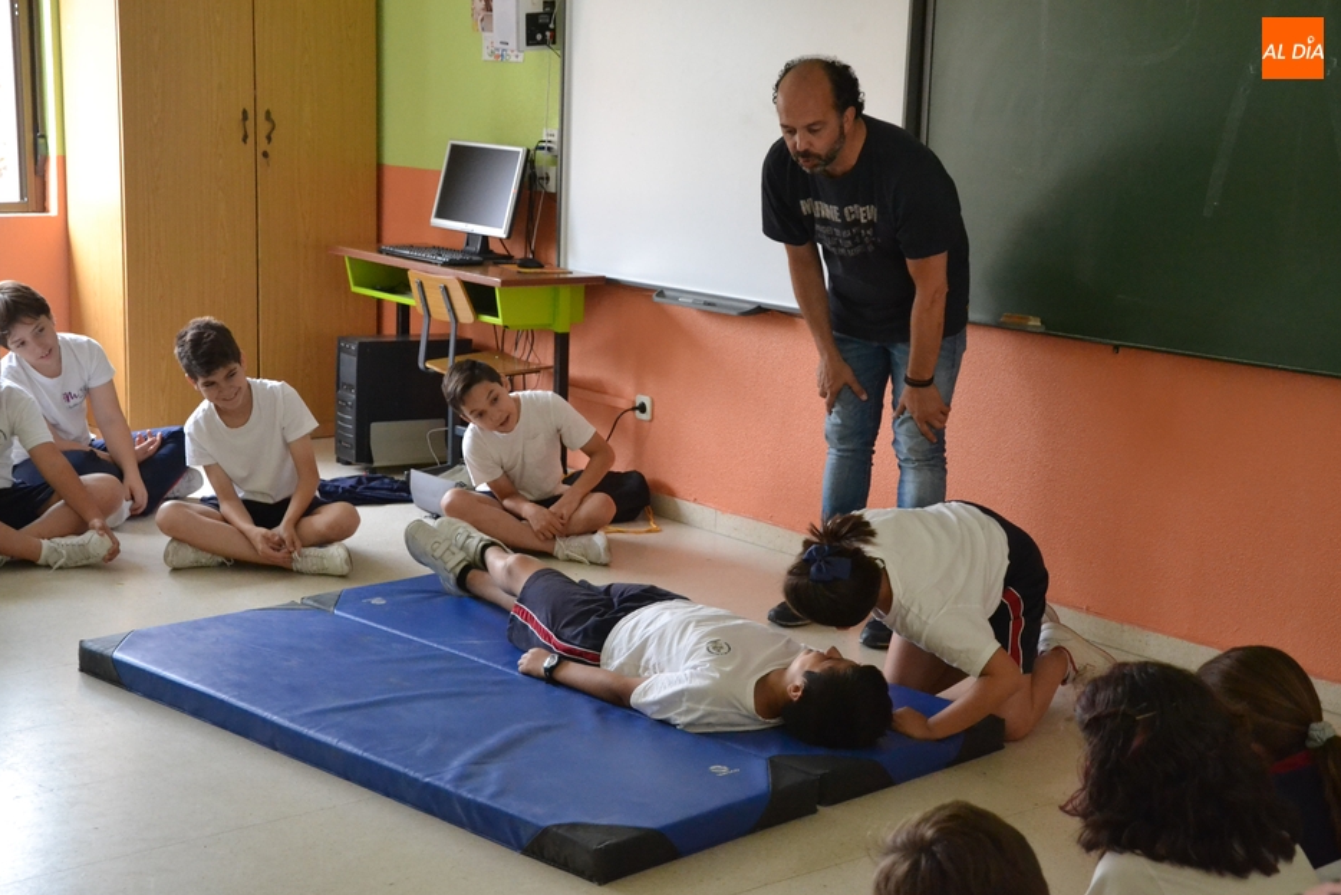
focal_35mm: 61
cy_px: 443
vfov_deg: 22.3
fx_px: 2272
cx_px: 672
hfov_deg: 32.9
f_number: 5.6
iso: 3200
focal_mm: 40
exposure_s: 1/125
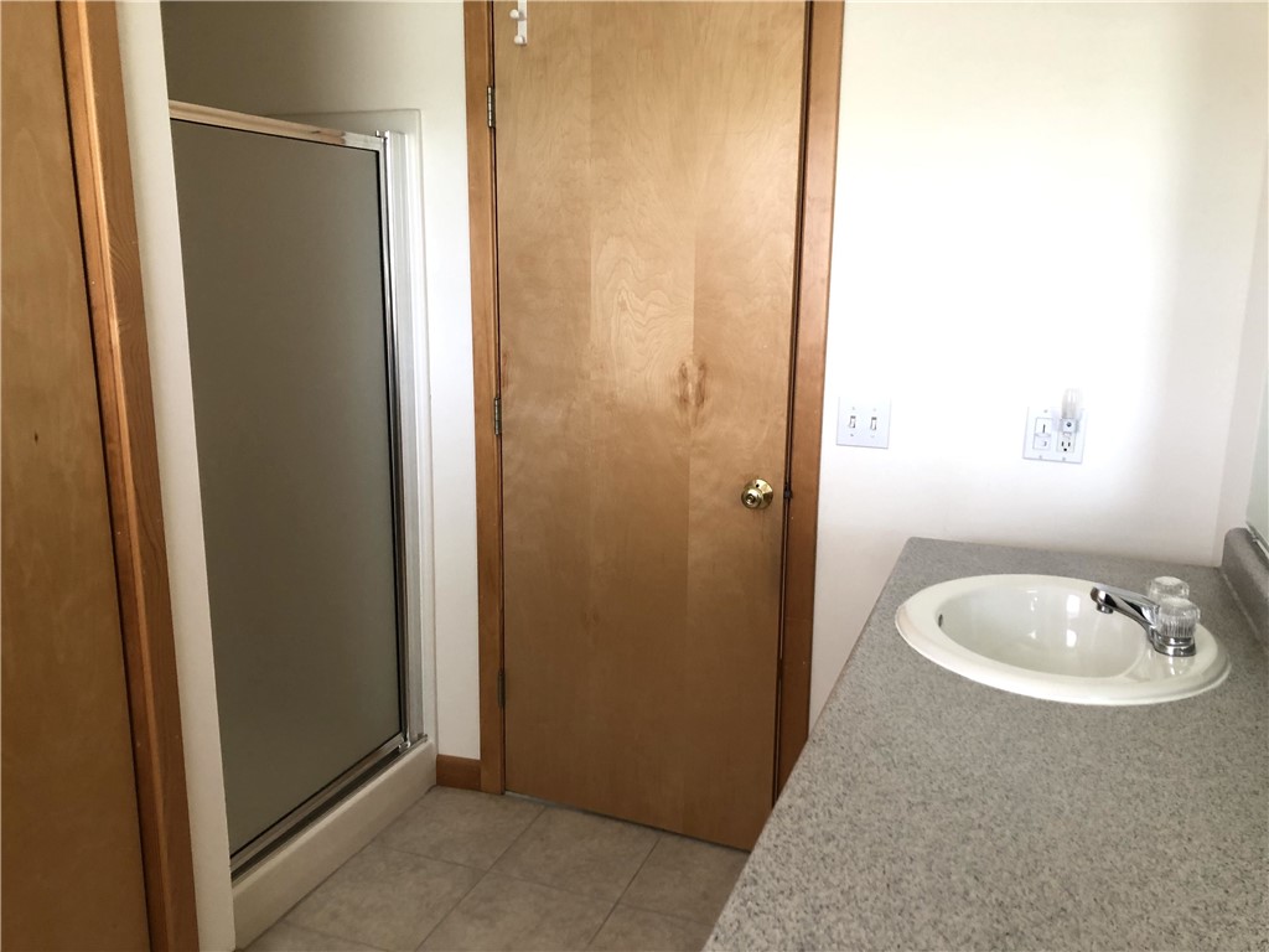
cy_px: 476
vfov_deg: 49.7
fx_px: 1026
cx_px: 634
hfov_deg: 63.4
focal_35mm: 28
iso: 50
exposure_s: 1/15
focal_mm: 3.99
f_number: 1.8
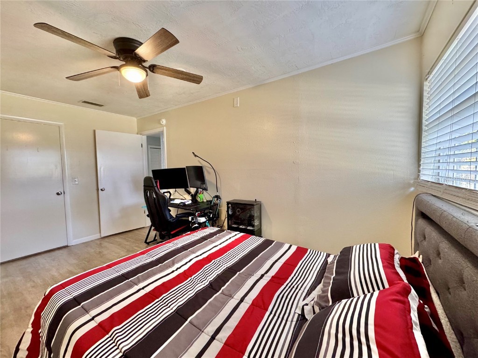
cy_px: 179
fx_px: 193
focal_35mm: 14
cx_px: 239
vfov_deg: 85.7
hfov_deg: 102.1
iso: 320
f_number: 2.2
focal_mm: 2.22
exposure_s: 1/60
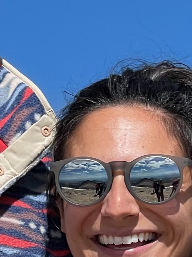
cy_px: 309
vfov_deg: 6.4
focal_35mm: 307
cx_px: 2
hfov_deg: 4.8
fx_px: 2272
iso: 20
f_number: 2.2
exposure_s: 1/1096
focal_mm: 7.5
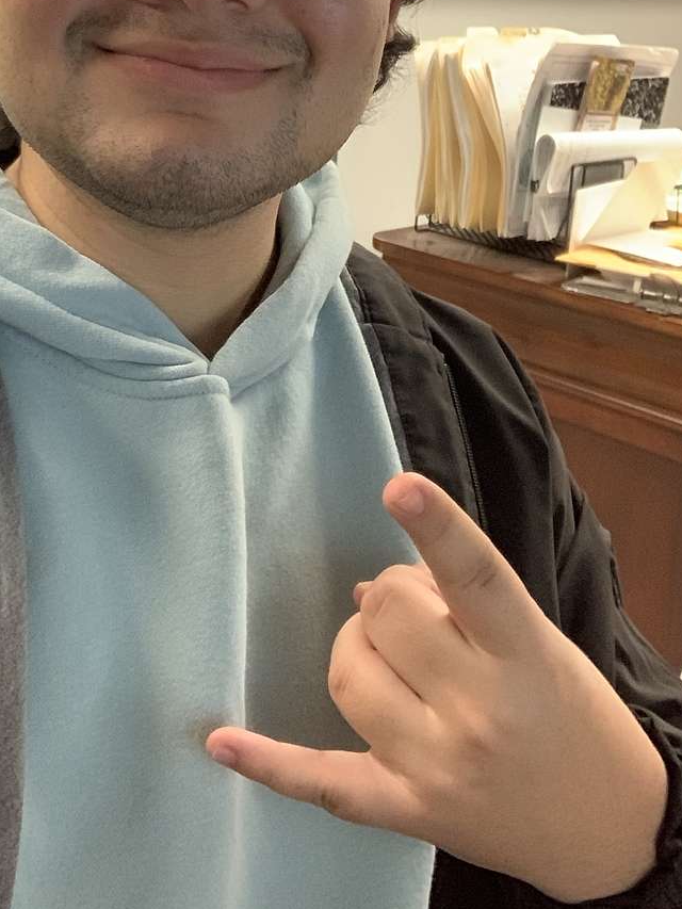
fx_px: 1418
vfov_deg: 34.4
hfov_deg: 26.6
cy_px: 172
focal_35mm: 54
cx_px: 147
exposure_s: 1/30
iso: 320
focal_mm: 2.87
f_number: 2.2
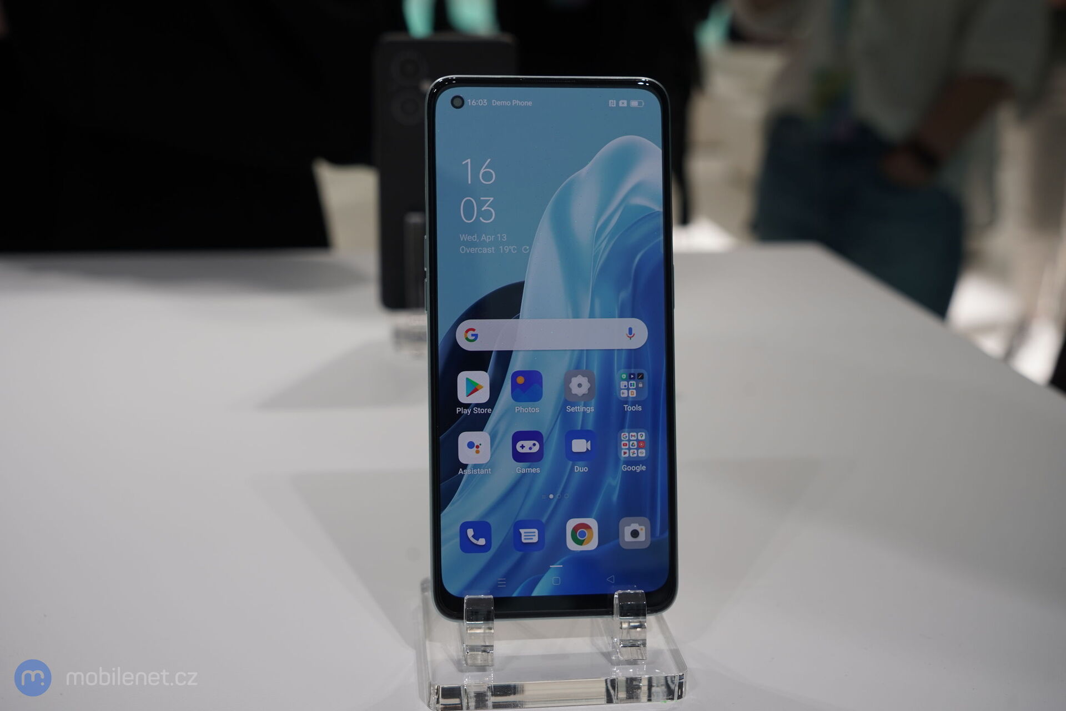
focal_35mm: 46
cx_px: 533
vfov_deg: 29.2
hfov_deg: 42.7
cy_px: 356
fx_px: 1362
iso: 250
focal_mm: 46
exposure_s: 1/160
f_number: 6.3
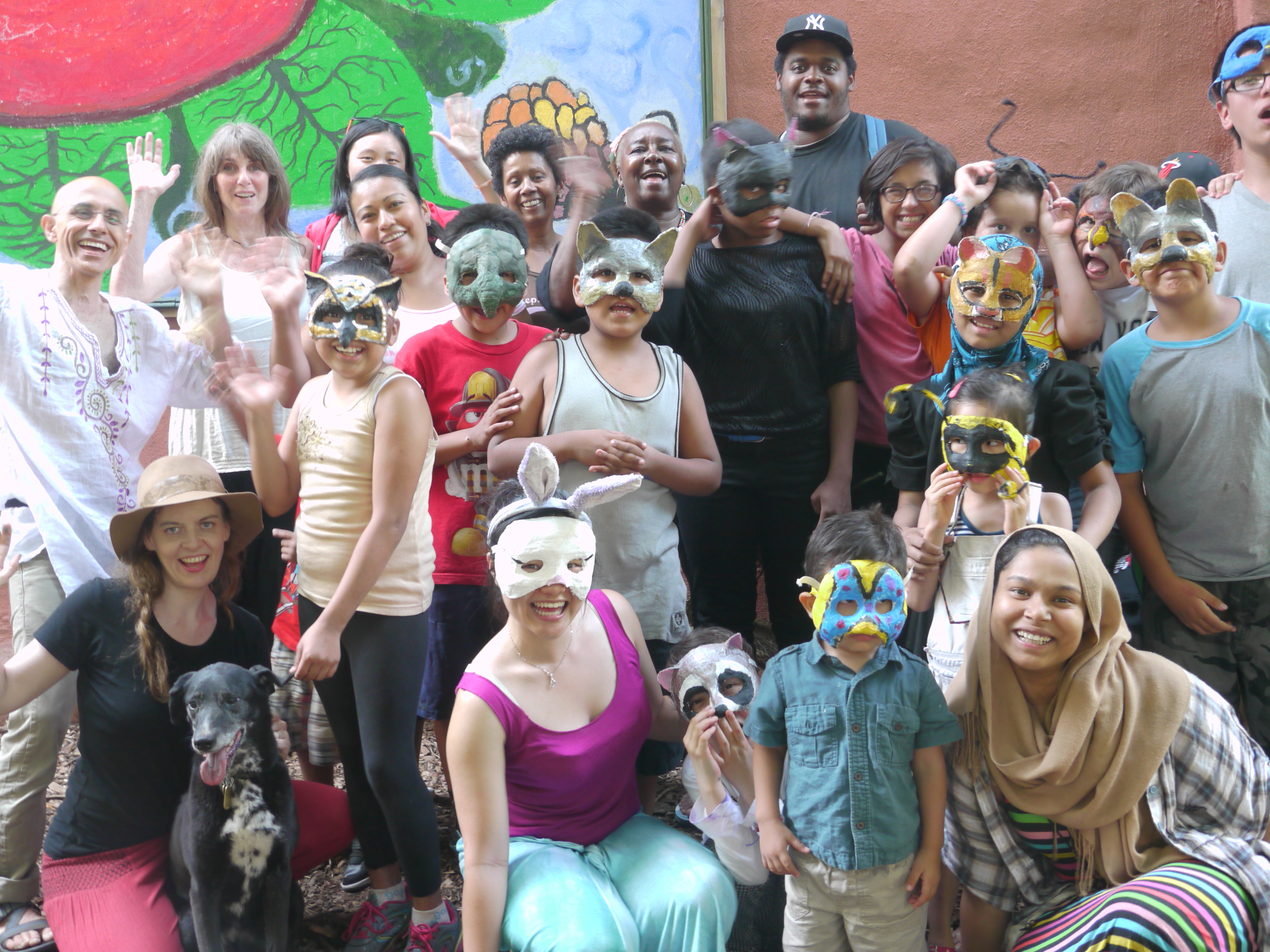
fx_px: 1614
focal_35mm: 44
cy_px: 476
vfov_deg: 32.9
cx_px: 635
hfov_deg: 42.9
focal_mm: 22
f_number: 4.5
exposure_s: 1/15
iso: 400
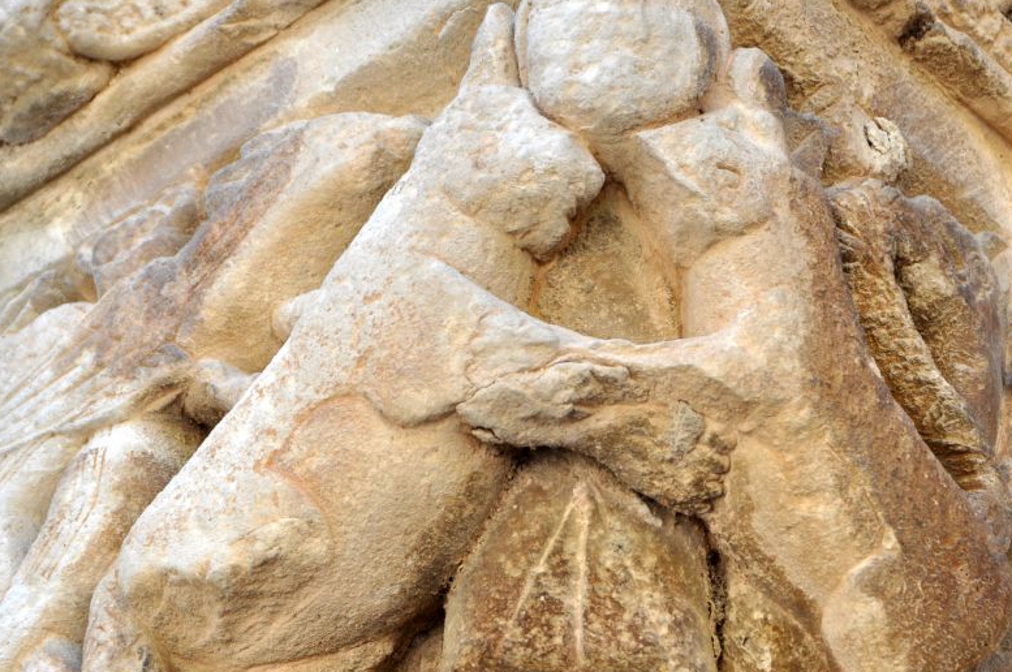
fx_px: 5830
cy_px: 414
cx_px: 550
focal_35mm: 208
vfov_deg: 6.6
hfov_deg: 9.9
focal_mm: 105
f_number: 7.1
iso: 500
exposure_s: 1/200
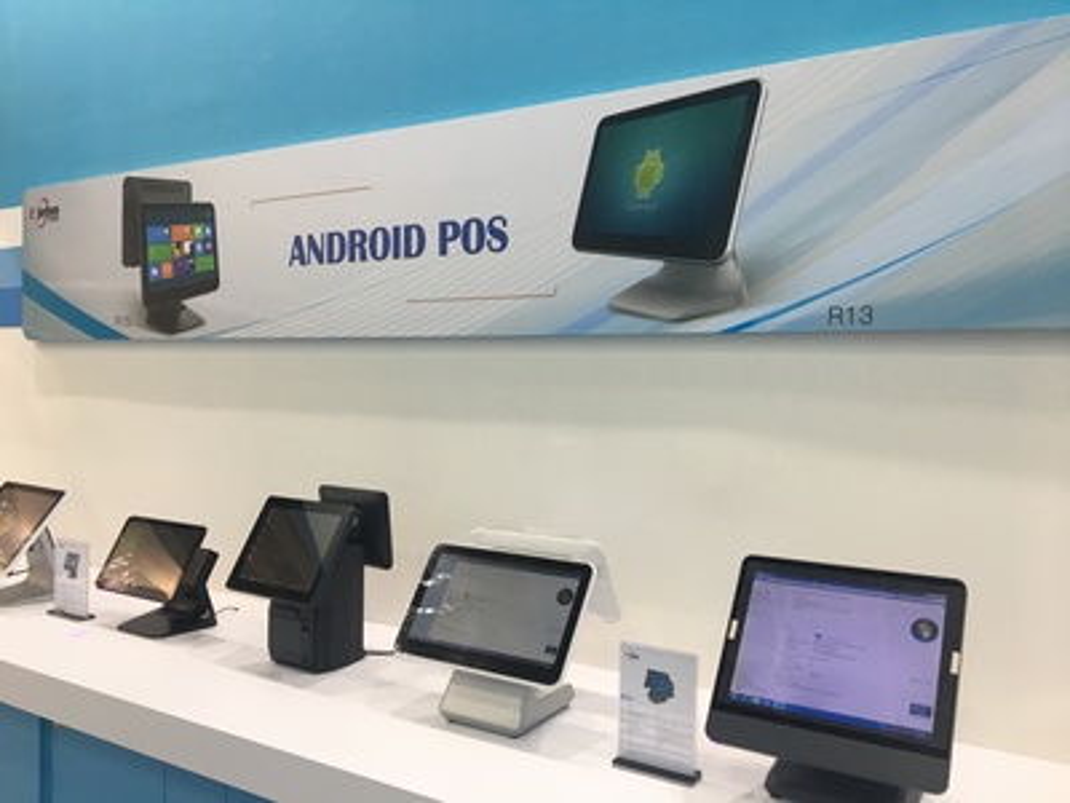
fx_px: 896
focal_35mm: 29
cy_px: 402
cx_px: 535
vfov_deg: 48.2
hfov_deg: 61.7
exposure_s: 1/40
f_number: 2.2
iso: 25
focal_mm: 4.15
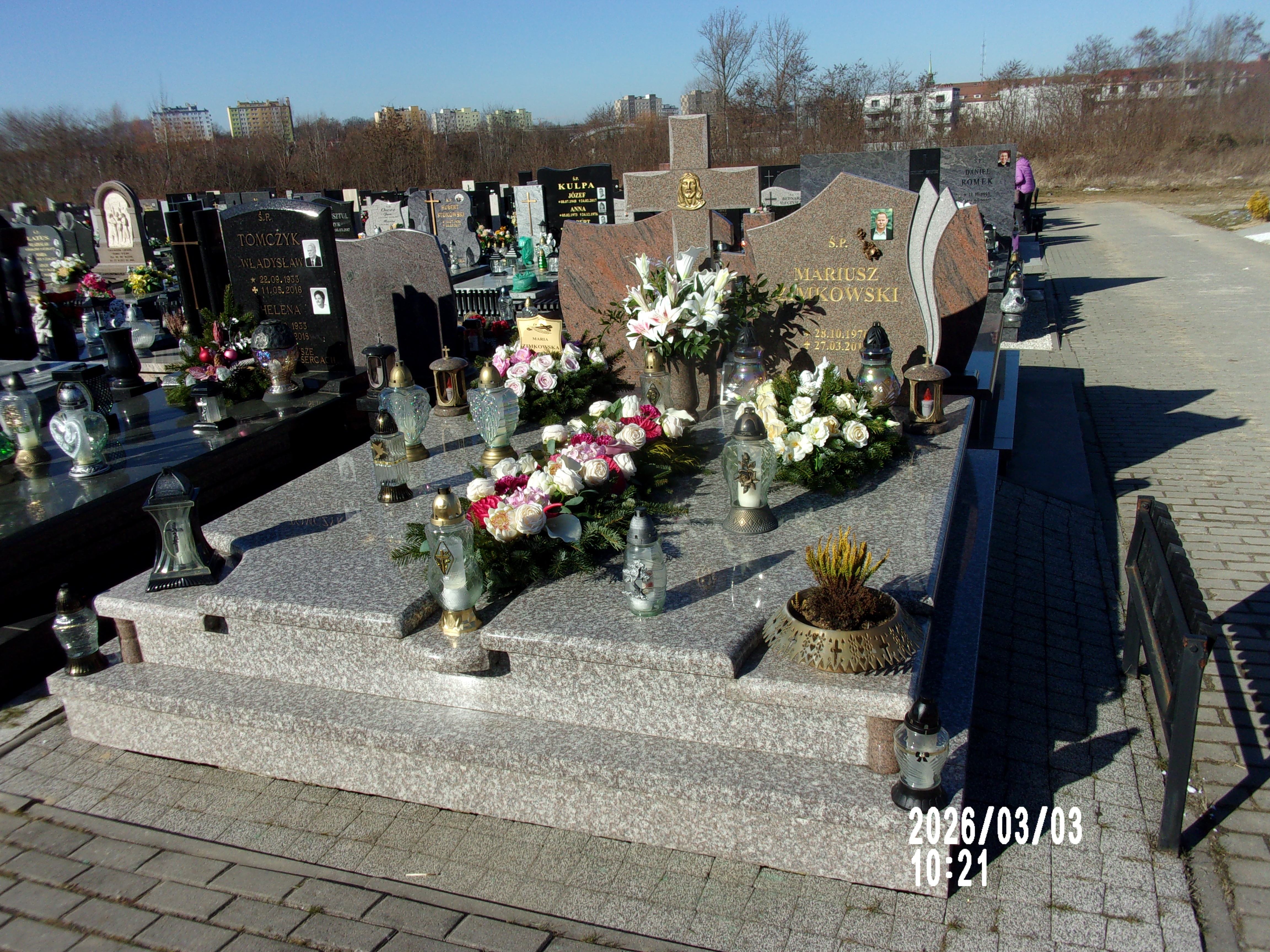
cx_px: 635
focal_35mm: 28
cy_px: 476
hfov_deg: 63.4
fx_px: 1027
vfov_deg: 49.7
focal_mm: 5.1
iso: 80
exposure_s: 1/140
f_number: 10.8
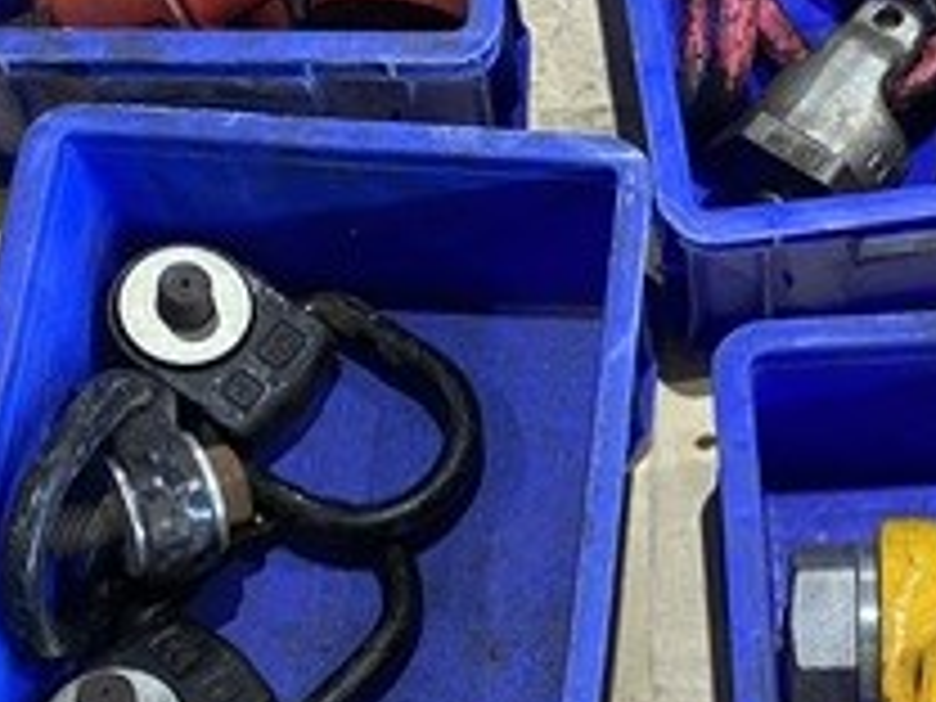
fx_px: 2163
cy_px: 410
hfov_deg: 23.5
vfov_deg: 18.4
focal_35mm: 80
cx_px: 904
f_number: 1.8
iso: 250
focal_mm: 4.25
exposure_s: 1/50
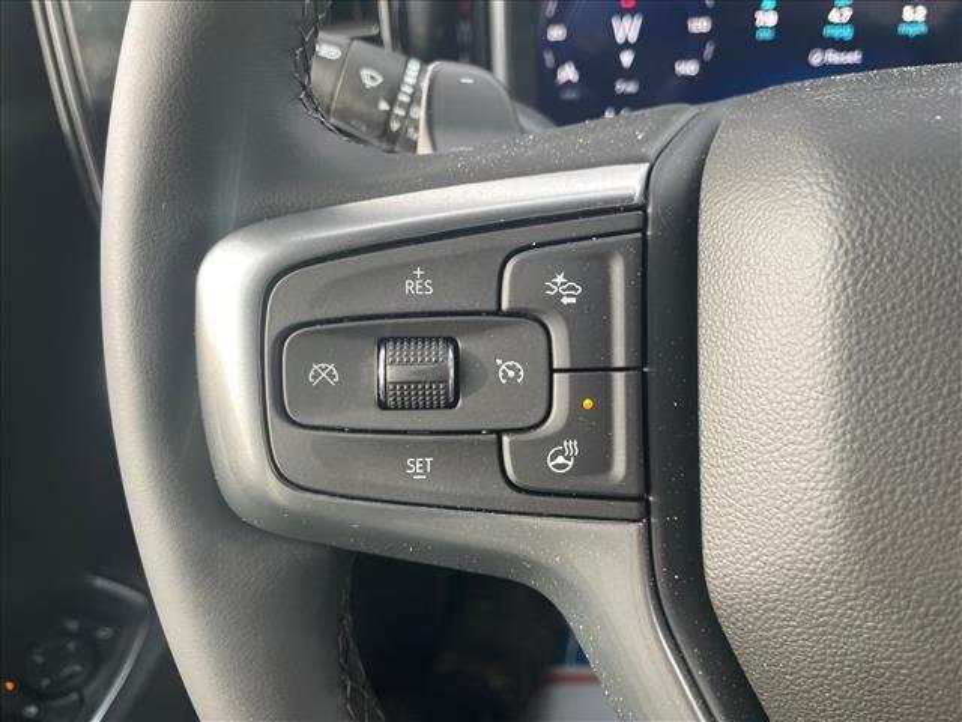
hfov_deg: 67.3
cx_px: 481
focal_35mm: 26
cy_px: 361
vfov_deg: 53.1
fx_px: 723
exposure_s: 1/121
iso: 100
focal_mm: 4.2
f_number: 1.6
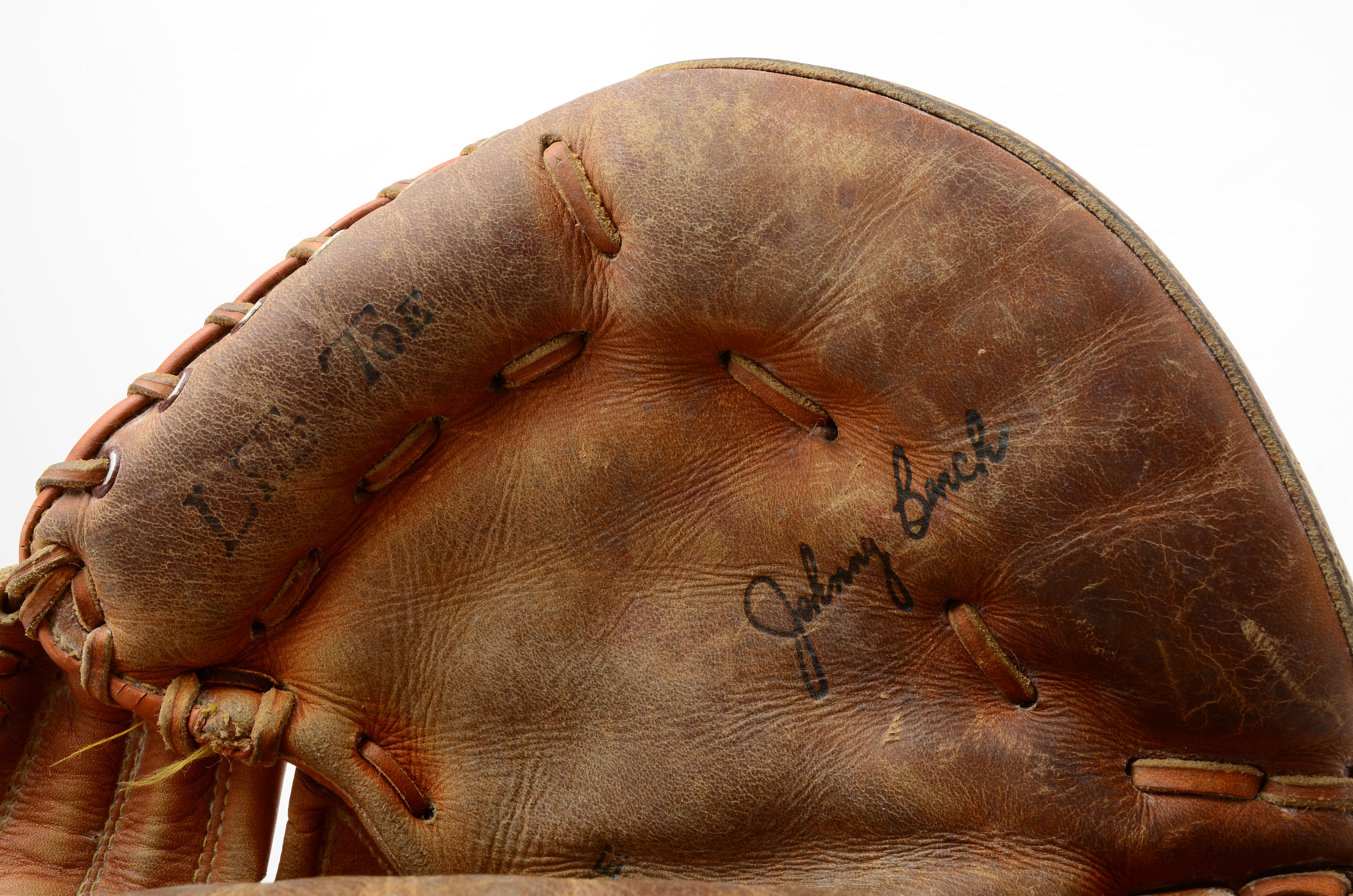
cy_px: 448
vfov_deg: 32.9
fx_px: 1519
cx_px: 676
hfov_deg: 48.0
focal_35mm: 40
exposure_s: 1/160
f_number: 18
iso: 100
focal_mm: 27
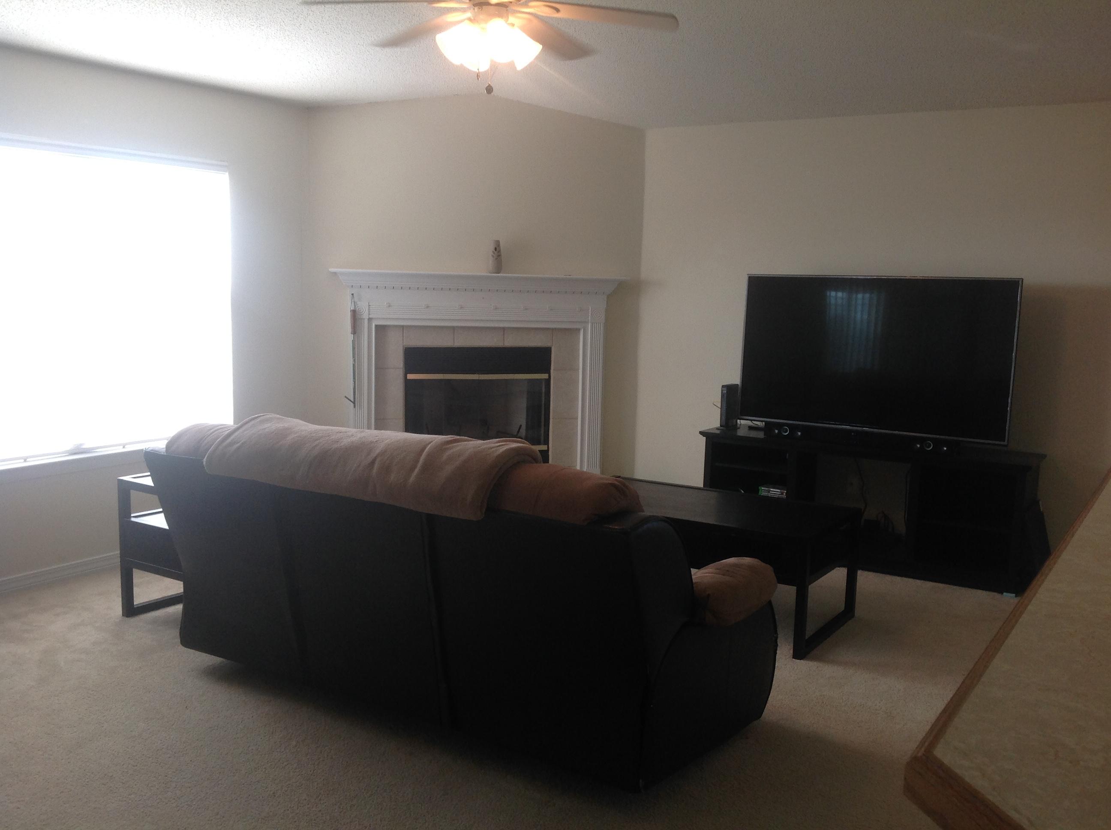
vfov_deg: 40.6
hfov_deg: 52.7
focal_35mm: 35
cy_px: 415
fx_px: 1122
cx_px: 556
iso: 64
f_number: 2.4
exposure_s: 1/60
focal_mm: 4.28
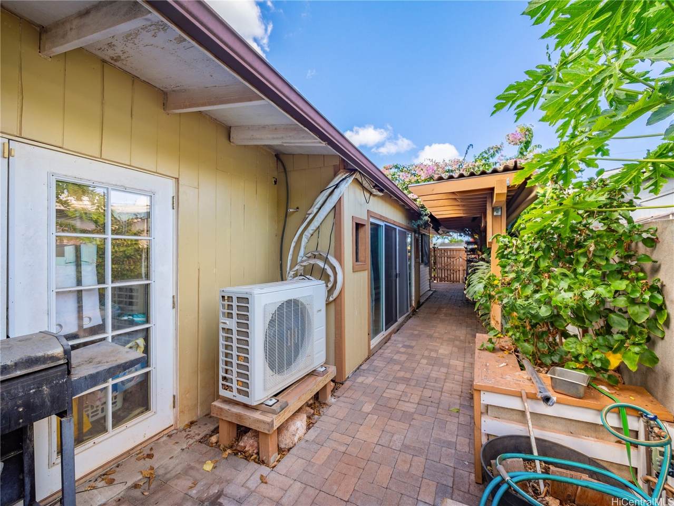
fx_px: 273
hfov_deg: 102.0
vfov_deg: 85.7
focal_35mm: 14
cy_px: 253
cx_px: 337
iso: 320
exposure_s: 1/1600
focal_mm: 7
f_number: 4
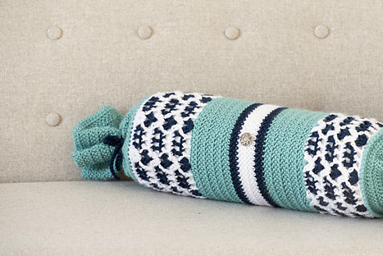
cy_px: 137
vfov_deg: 5.2
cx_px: 237
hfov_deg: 7.7
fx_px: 2842
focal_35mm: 267
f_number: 6.3
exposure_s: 1/200
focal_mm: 195
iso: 640
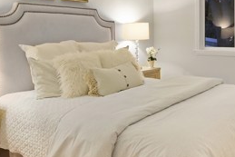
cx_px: 162
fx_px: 242
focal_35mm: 37
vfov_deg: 35.6
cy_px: 51
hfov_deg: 50.7
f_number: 8
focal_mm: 10
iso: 1250
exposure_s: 1/5
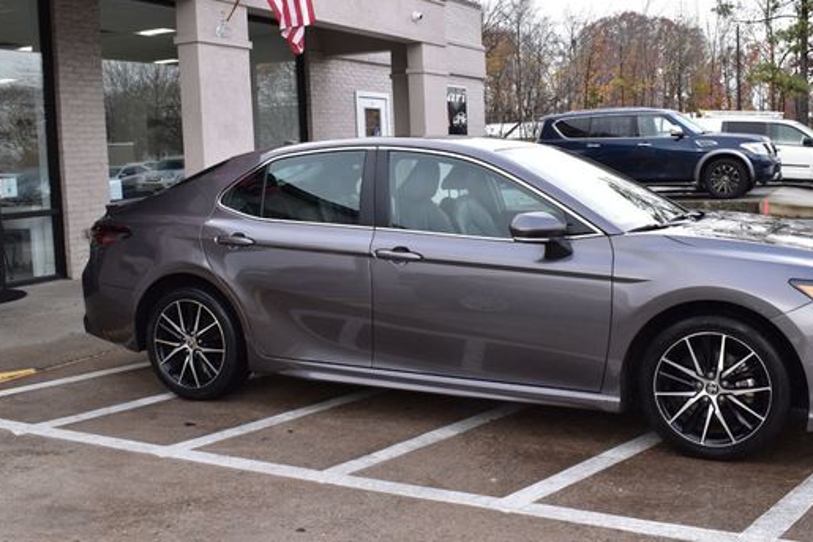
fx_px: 926
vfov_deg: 32.5
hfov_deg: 47.4
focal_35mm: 41
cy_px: 221
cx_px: 444
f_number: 10
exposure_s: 1/200
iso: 400
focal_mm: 22
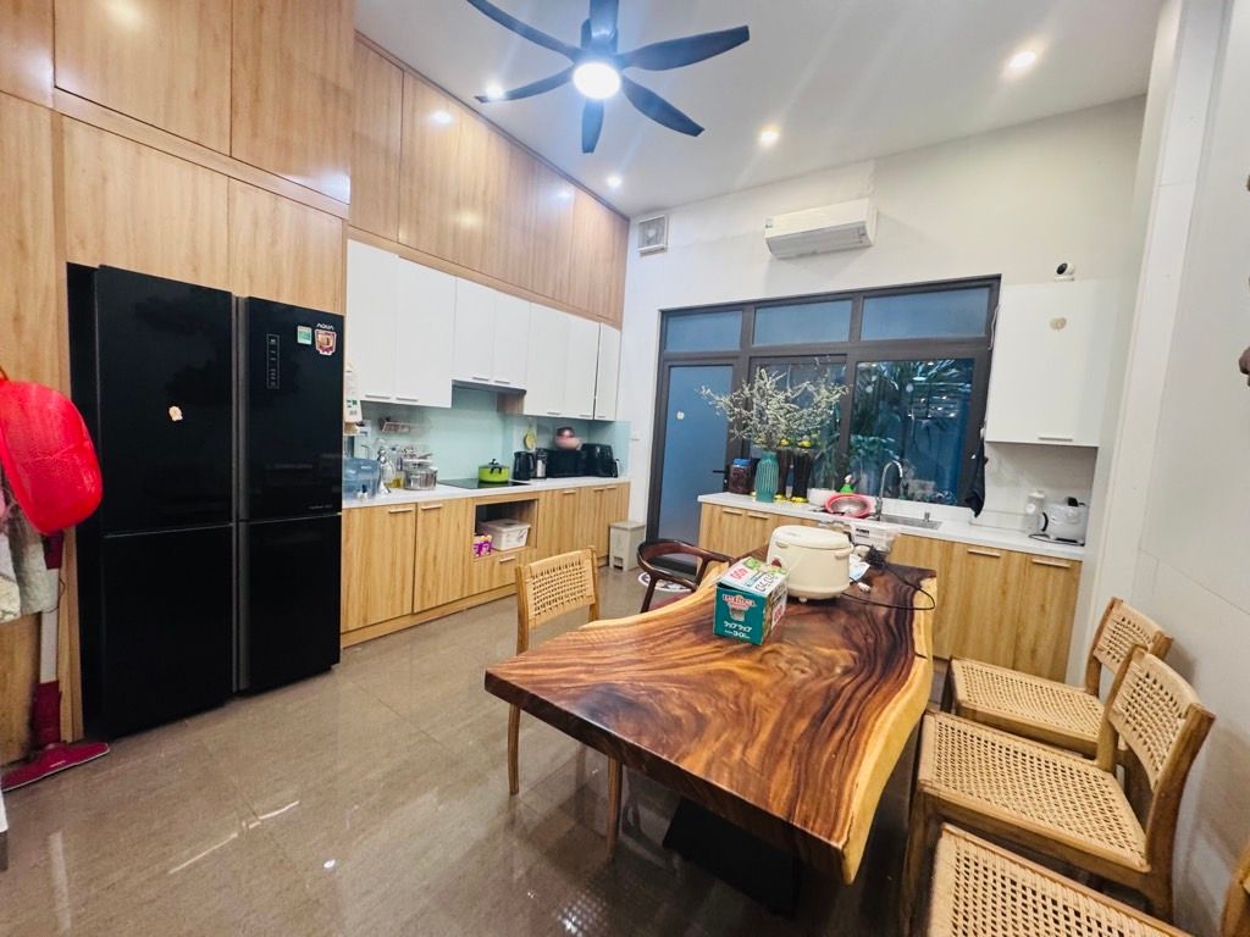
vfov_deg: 85.7
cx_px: 625
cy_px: 468
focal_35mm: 14
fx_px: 506
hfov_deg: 102.1
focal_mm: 2.22
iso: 200
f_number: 2.2
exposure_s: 1/50
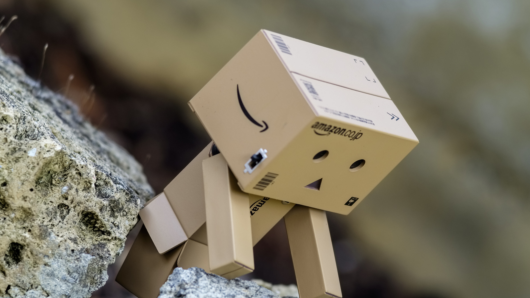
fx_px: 1335
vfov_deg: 12.7
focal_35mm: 95
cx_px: 263
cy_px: 155
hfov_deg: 22.5
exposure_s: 1/25
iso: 200
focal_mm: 60
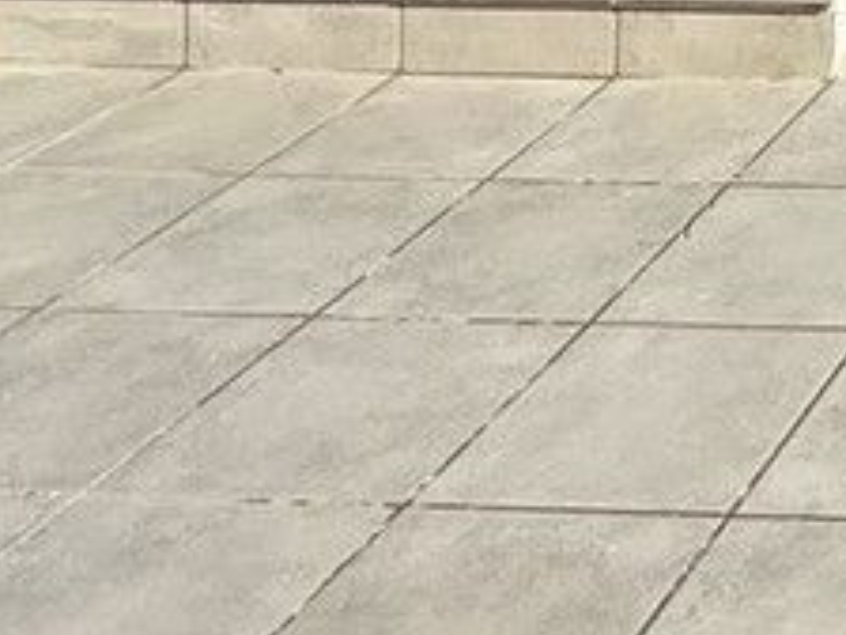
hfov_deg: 17.7
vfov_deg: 14.3
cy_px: -748
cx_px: 1658
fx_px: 1955
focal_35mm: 80
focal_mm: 2.22
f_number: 2.2
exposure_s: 1/2320
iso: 64
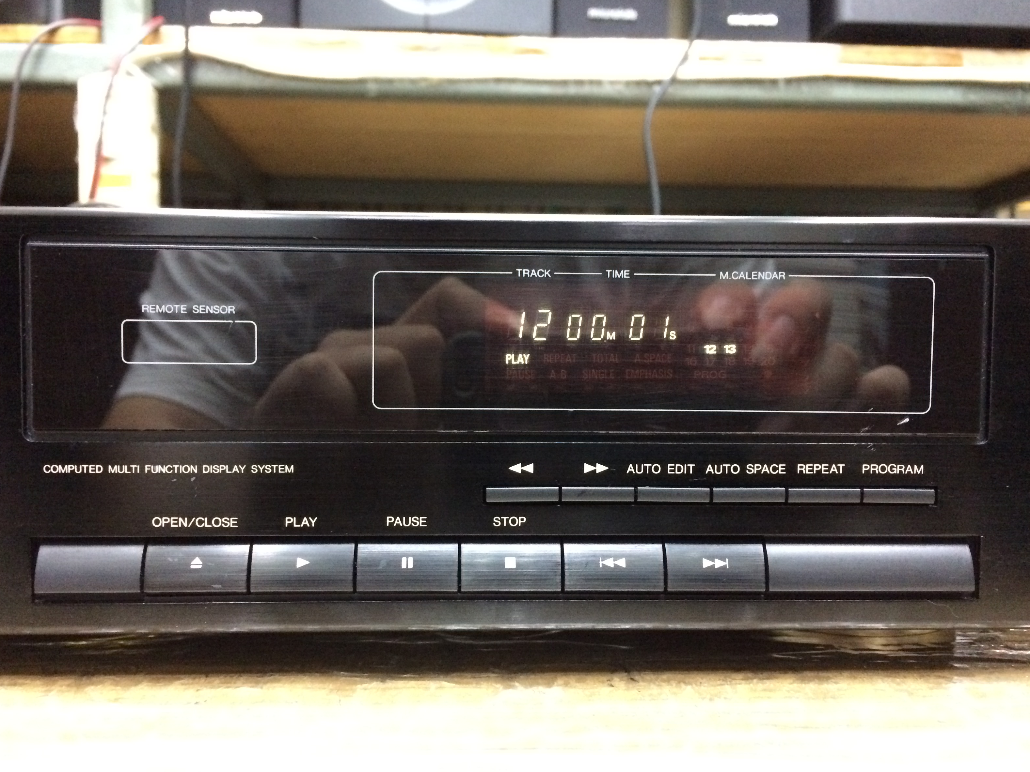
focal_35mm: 30
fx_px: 893
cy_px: 393
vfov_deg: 46.8
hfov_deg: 60.0
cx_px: 504
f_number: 2.2
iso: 500
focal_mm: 4.15
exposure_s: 1/17
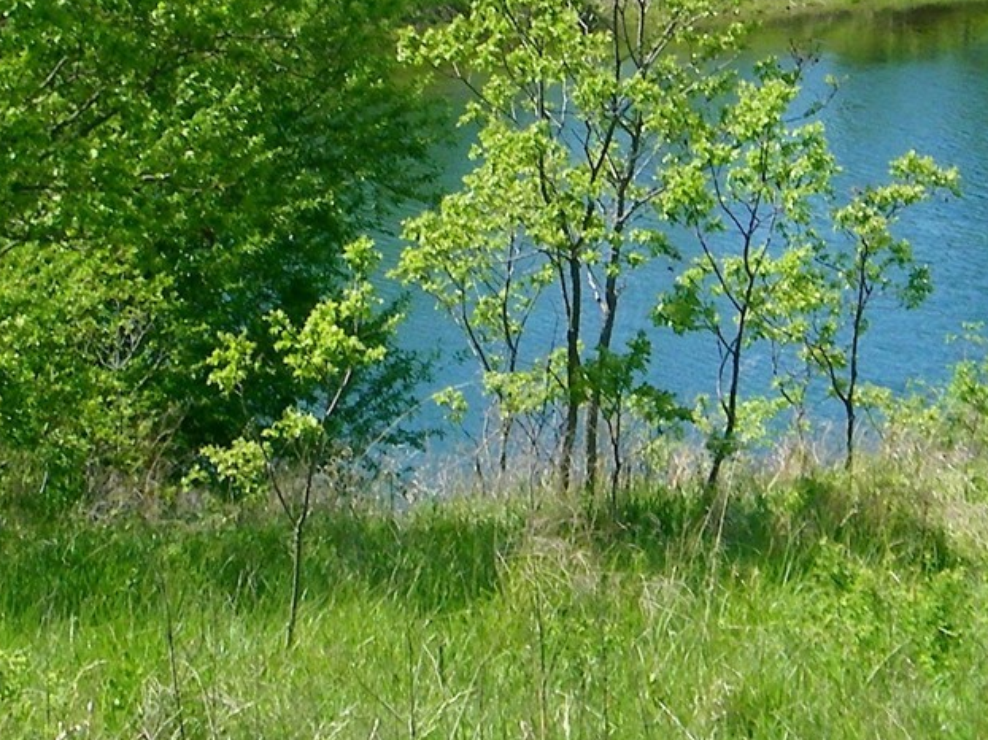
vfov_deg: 10.6
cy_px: 111
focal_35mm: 139
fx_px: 3966
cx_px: 739
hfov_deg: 14.1
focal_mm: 8.1
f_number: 7.8
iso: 80
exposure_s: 1/160
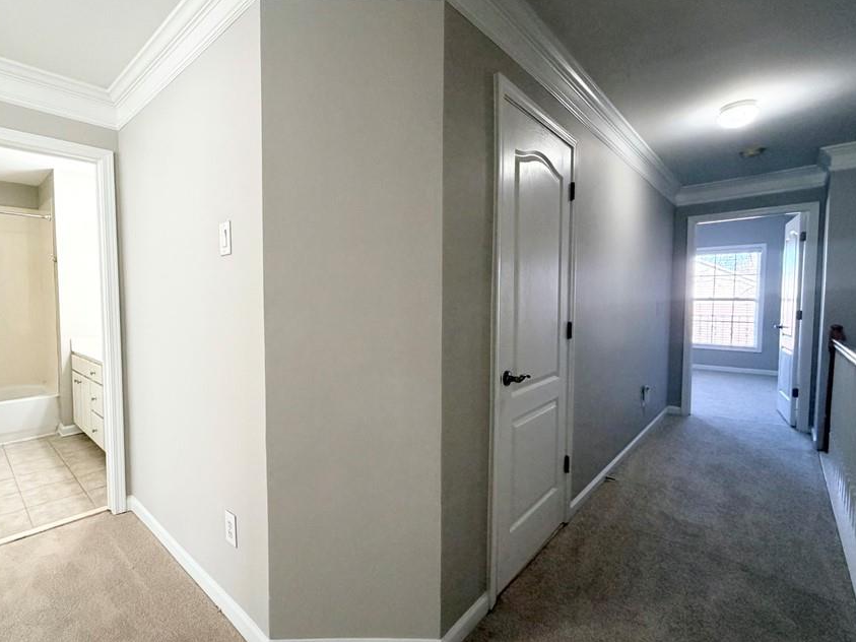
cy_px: 319
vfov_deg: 74.7
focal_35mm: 17
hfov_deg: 90.4
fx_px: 420
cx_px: 364
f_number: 2.2
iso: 250
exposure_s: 1/60
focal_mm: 2.22
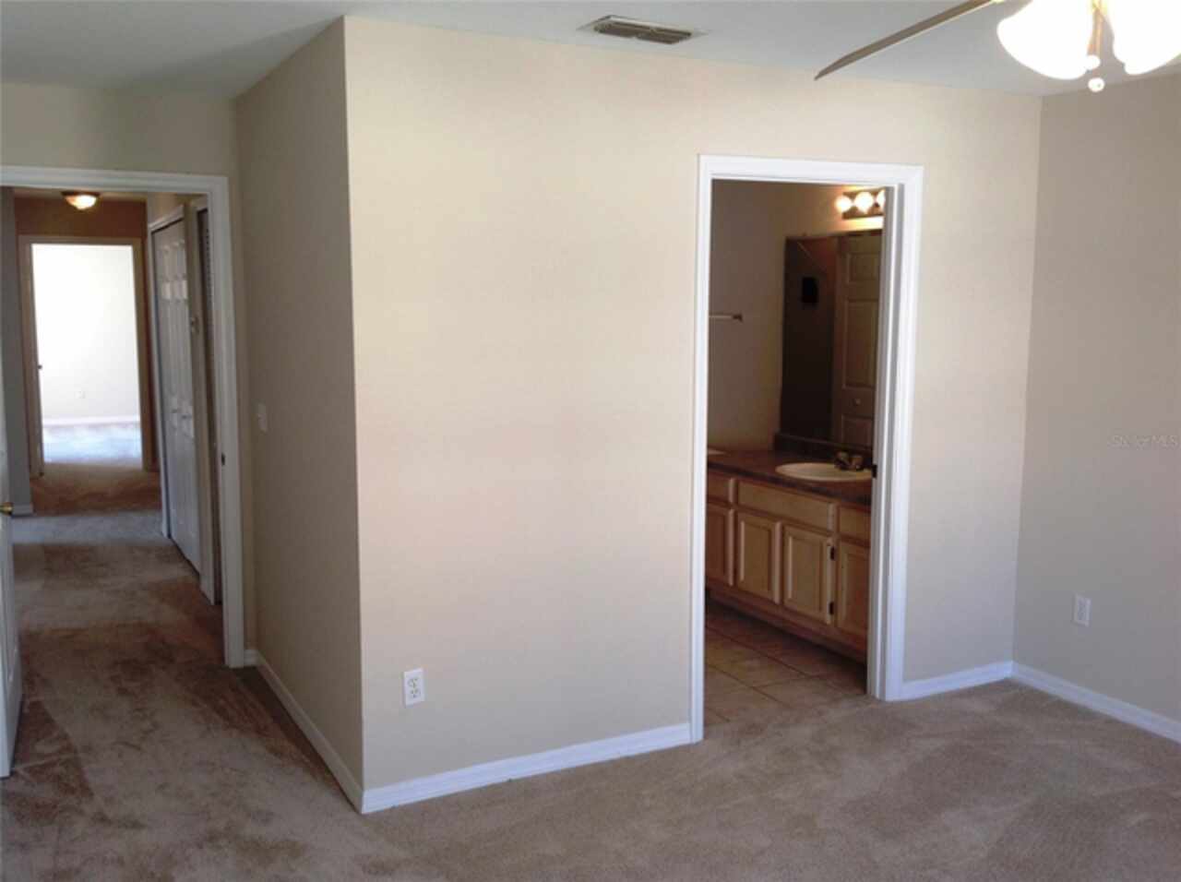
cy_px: 441
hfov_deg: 52.7
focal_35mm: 35
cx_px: 590
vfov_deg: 40.6
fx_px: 1192
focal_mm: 4.28
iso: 50
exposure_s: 1/30
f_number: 2.4
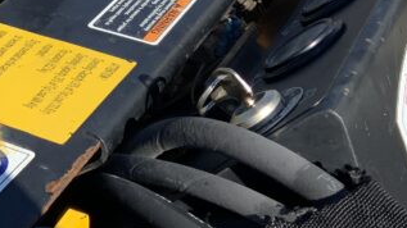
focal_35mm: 102
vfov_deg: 11.5
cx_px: 21
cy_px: -77
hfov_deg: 20.4
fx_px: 1100
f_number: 1.8
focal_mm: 3
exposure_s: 1/1626
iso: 16
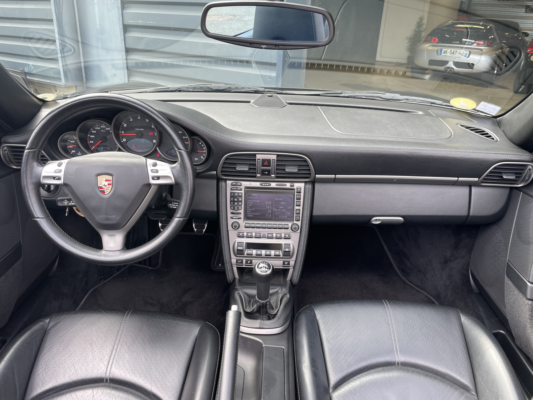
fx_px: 400
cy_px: 200
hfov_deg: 67.3
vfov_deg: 53.1
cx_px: 266
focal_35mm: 26
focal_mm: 4.2
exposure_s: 1/231
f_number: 1.6
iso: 32
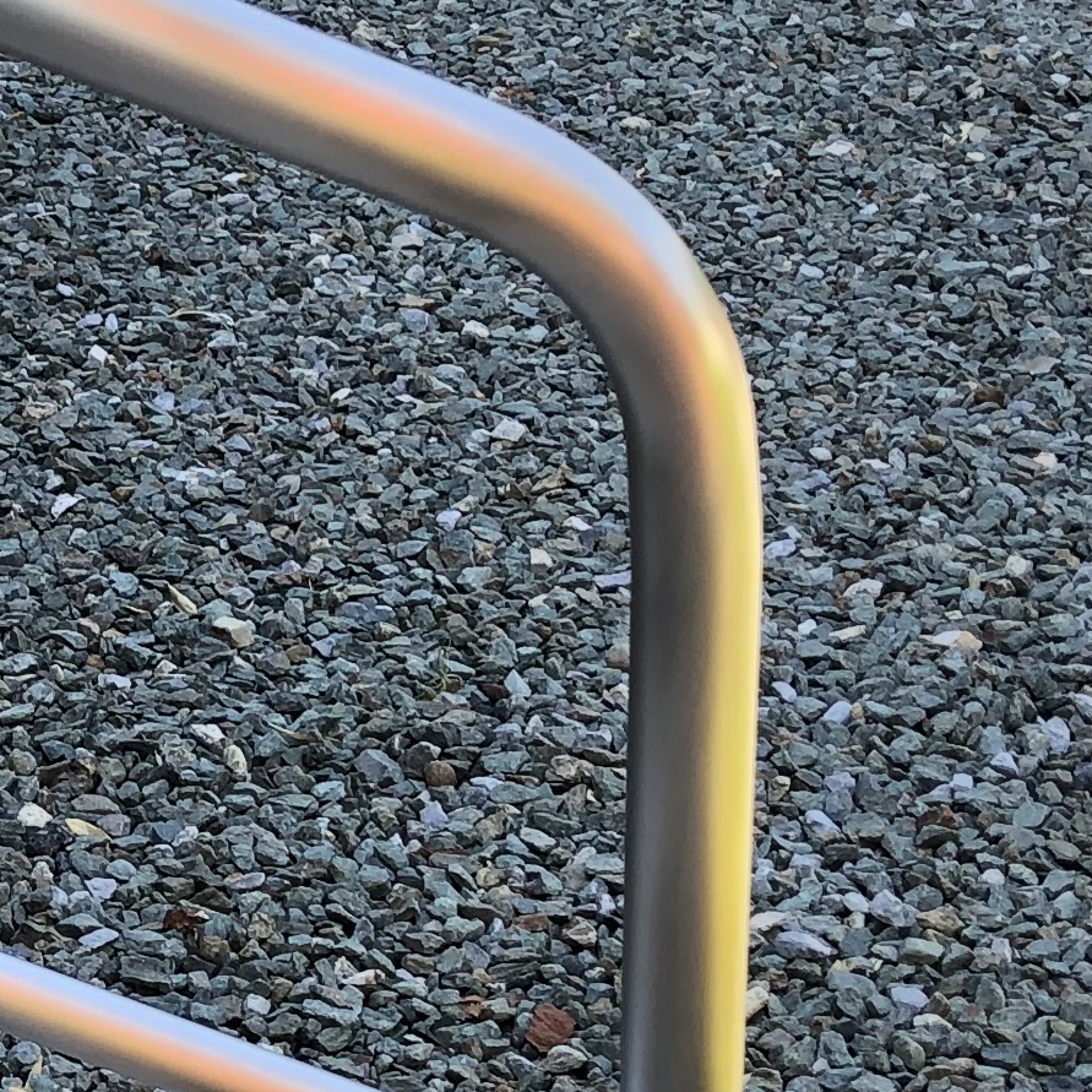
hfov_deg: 14.7
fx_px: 3997
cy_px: 718
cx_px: -406
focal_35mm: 112
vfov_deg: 15.5
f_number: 1.8
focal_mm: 3.99
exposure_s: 1/120
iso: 25
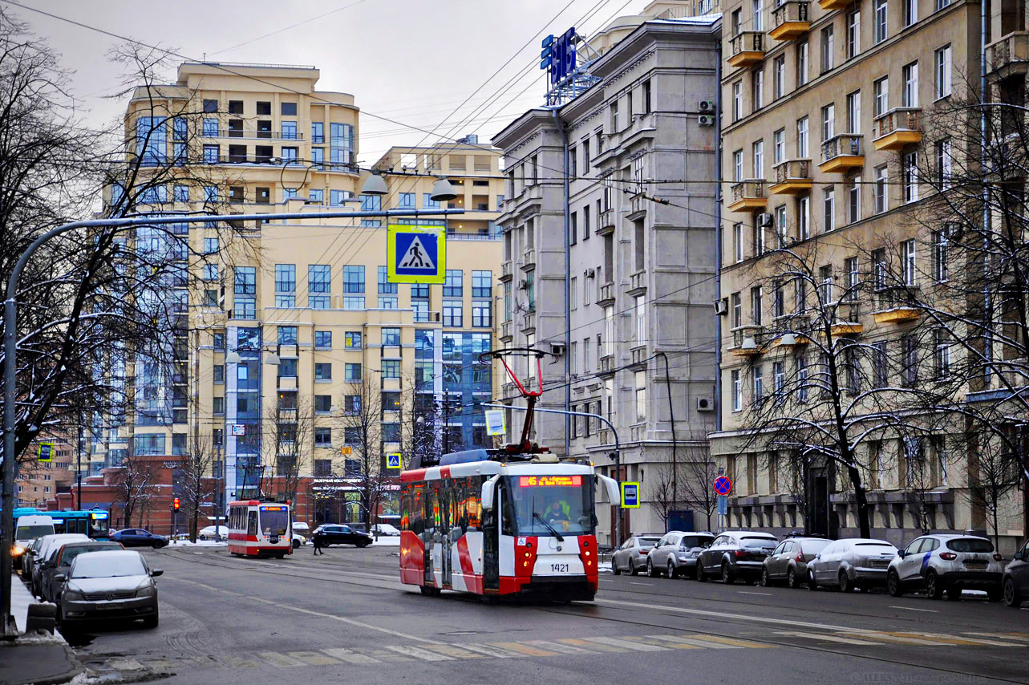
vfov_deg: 17.9
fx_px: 2171
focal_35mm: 76
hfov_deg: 26.7
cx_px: 514
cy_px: 343
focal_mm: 50
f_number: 5
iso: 400
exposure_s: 1/125
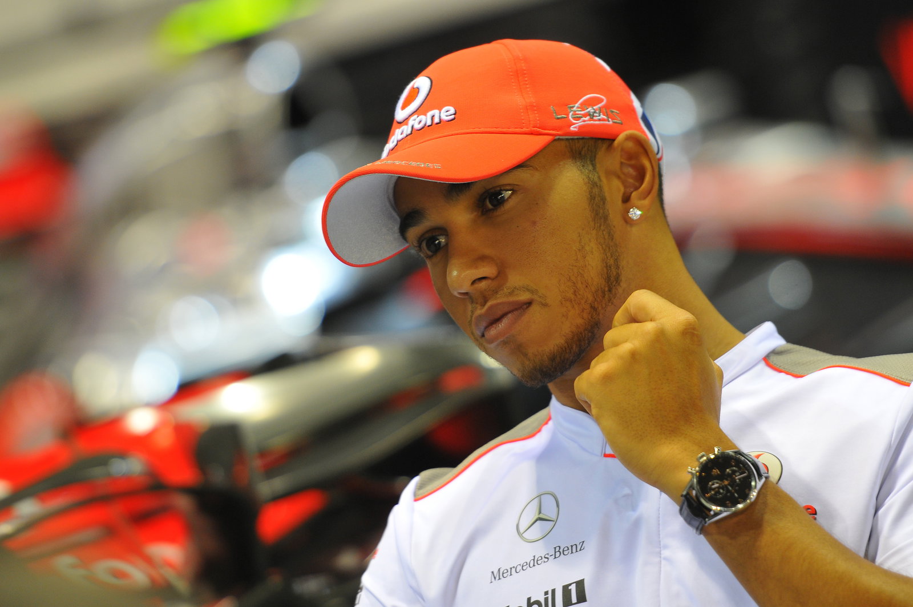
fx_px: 7600
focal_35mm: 300
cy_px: 304
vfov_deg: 4.6
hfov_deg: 6.9
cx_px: 456
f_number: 2.8
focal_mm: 200
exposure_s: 1/160
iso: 500
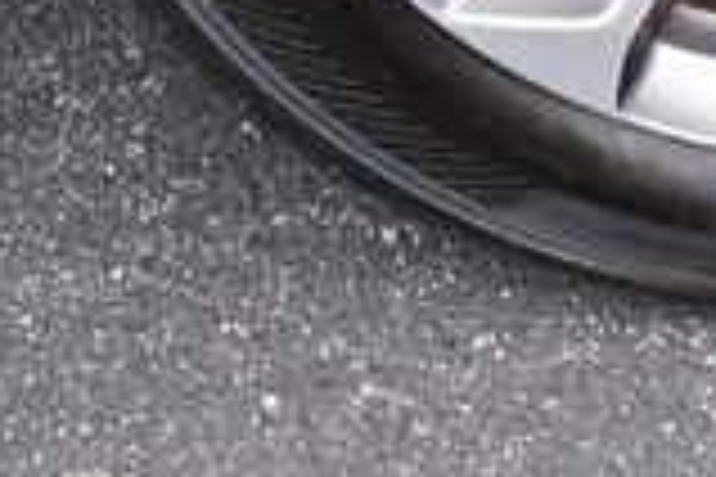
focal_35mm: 169
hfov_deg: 11.9
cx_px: 851
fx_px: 3361
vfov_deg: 7.8
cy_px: -468
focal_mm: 21
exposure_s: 1/250
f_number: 3.8
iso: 560
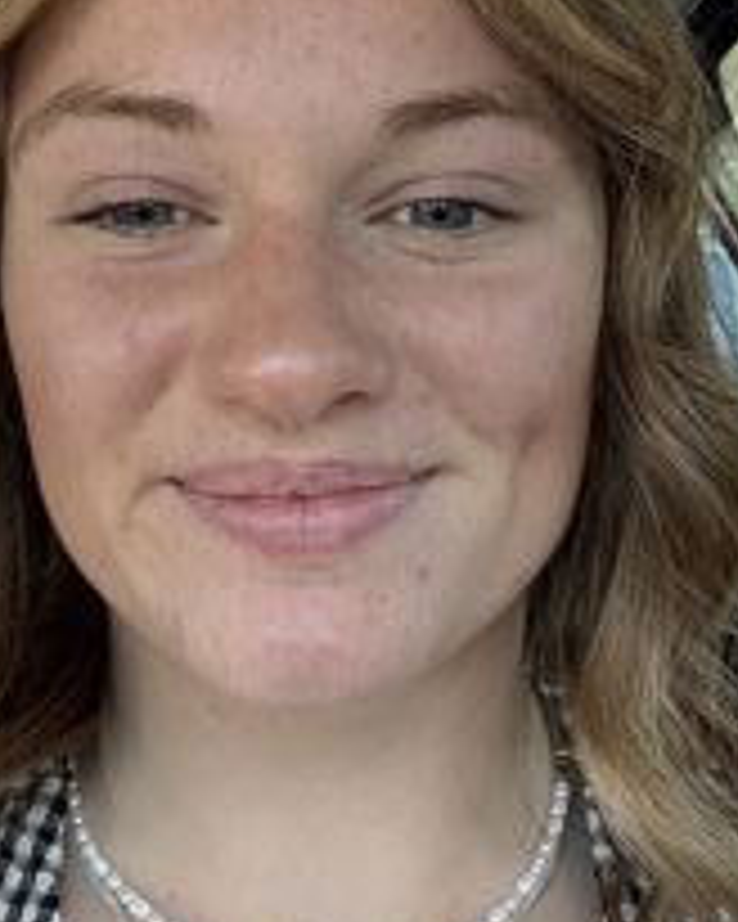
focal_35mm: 63
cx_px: 284
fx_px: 1720
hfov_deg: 24.2
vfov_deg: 29.8
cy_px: 319
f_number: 1.9
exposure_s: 1/121
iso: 80
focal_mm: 2.69
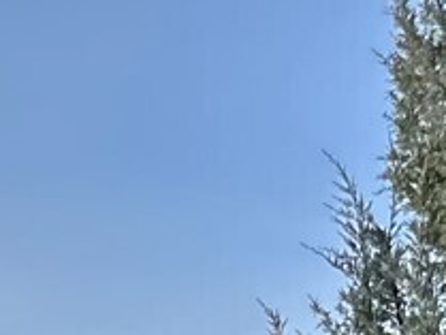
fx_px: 2372
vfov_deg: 7.1
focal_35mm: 184
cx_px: -691
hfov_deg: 9.4
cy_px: 1069
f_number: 1.78
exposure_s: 1/4348
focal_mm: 6.86
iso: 80
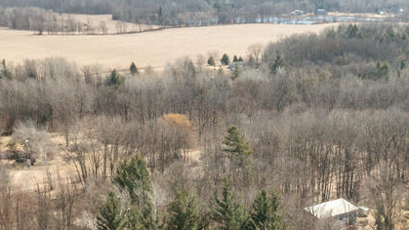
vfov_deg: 13.9
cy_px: 299
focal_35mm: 84
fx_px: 911
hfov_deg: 25.0
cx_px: 309
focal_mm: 10.26
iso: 200
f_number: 11
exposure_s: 1/400
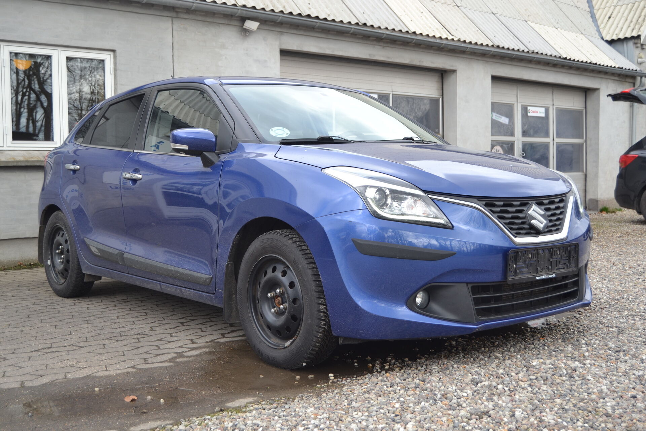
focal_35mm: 39
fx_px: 700
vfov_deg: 34.2
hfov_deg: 49.6
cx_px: 323
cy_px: 216
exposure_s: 1/125
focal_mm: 26
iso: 100
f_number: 5.6
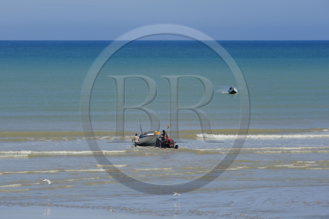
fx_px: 1827
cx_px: 164
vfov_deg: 6.9
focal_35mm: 200
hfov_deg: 10.3
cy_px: 110
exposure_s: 1/250
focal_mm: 200
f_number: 13
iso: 200
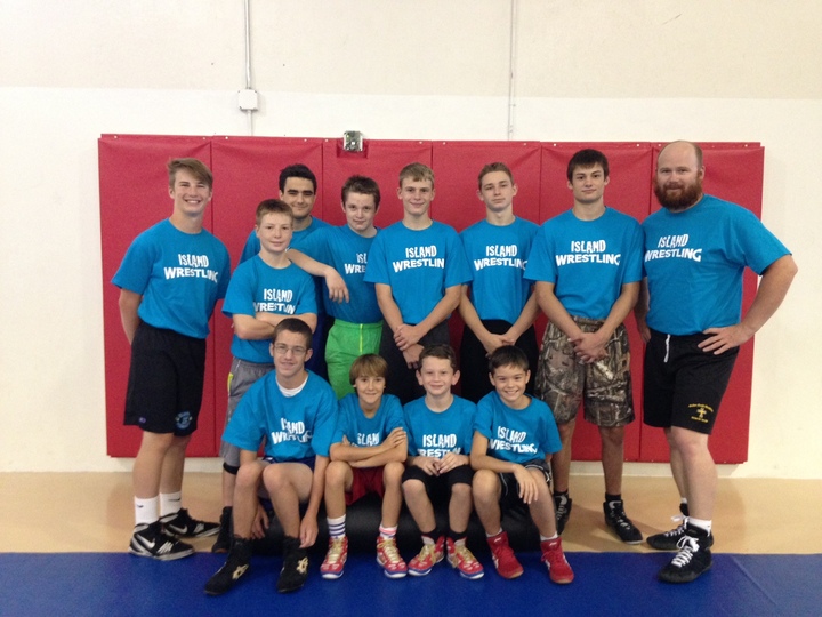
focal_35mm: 33
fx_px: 784
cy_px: 308
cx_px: 411
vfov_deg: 42.9
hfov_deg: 55.4
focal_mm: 4.12
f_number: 2.4
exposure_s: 1/15
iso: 320
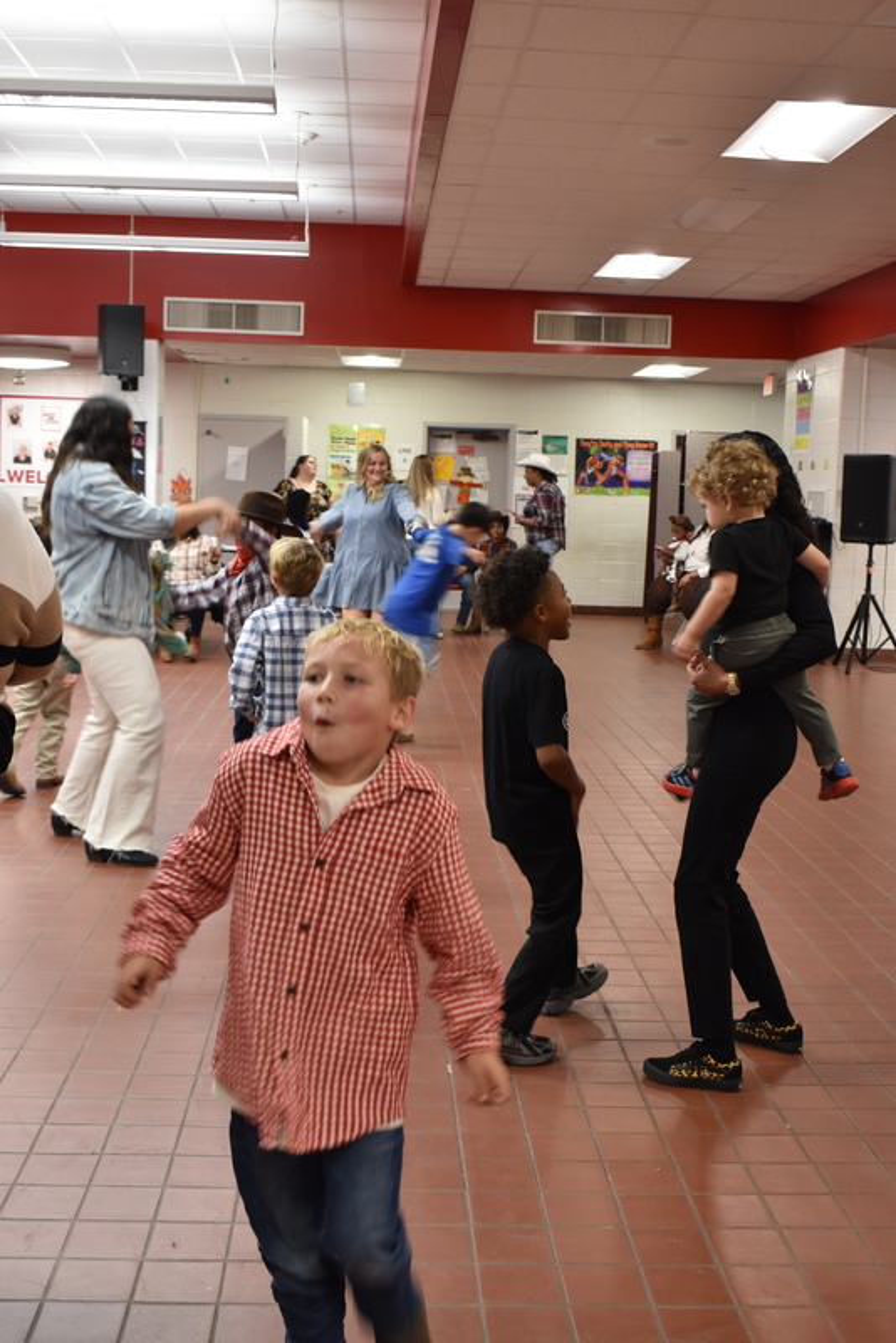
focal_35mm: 40
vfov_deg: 47.9
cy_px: 672
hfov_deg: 33.0
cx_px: 448
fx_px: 1511
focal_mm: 27
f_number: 7.1
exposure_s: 1/40
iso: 1000
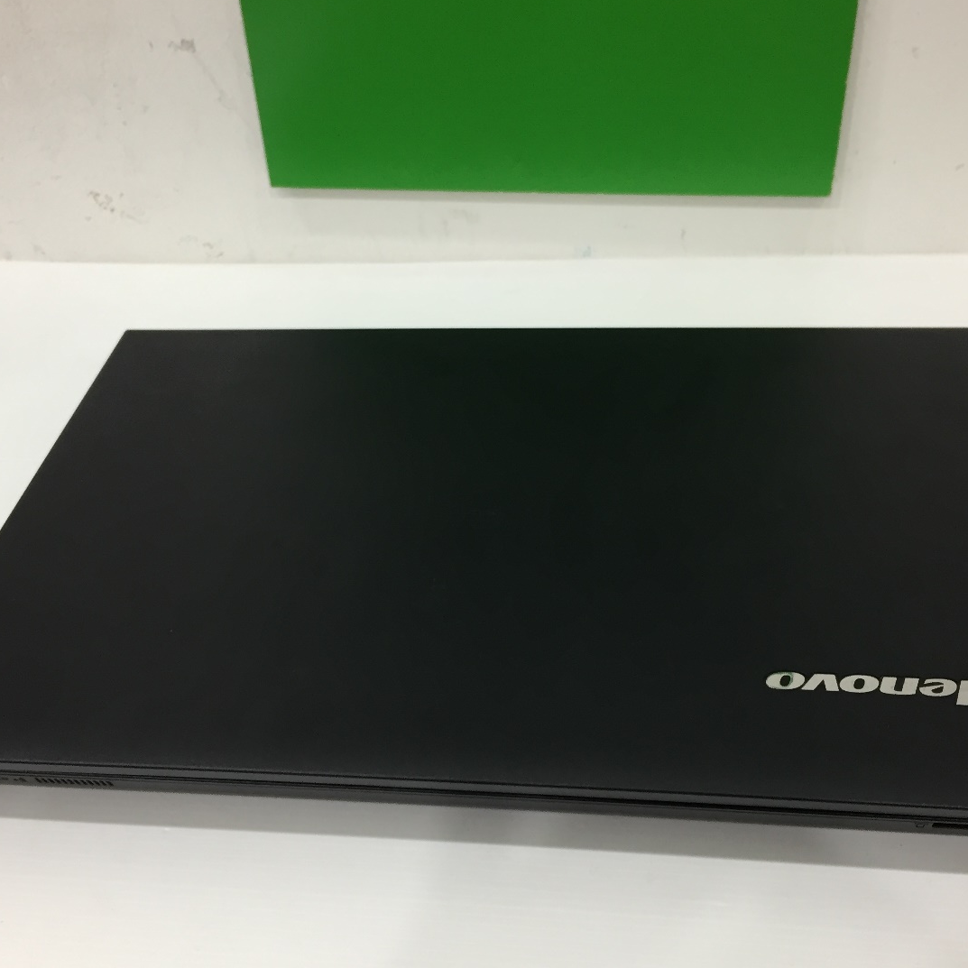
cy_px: 524
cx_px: 493
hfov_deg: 42.8
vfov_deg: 42.8
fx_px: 1234
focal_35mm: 39
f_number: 2.2
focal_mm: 4.15
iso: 100
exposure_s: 1/33
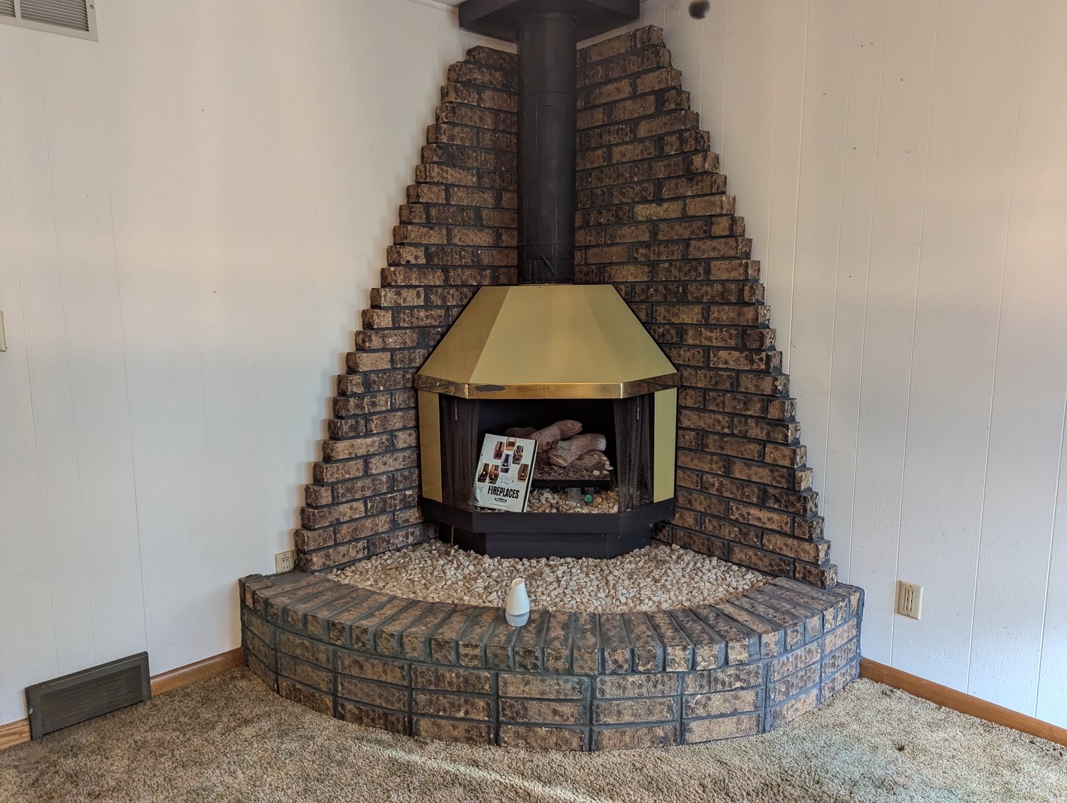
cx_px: 534
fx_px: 741
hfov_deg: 71.5
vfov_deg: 56.9
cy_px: 402
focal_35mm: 24
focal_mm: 6.81
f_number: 1.85
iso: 284
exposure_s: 1/60
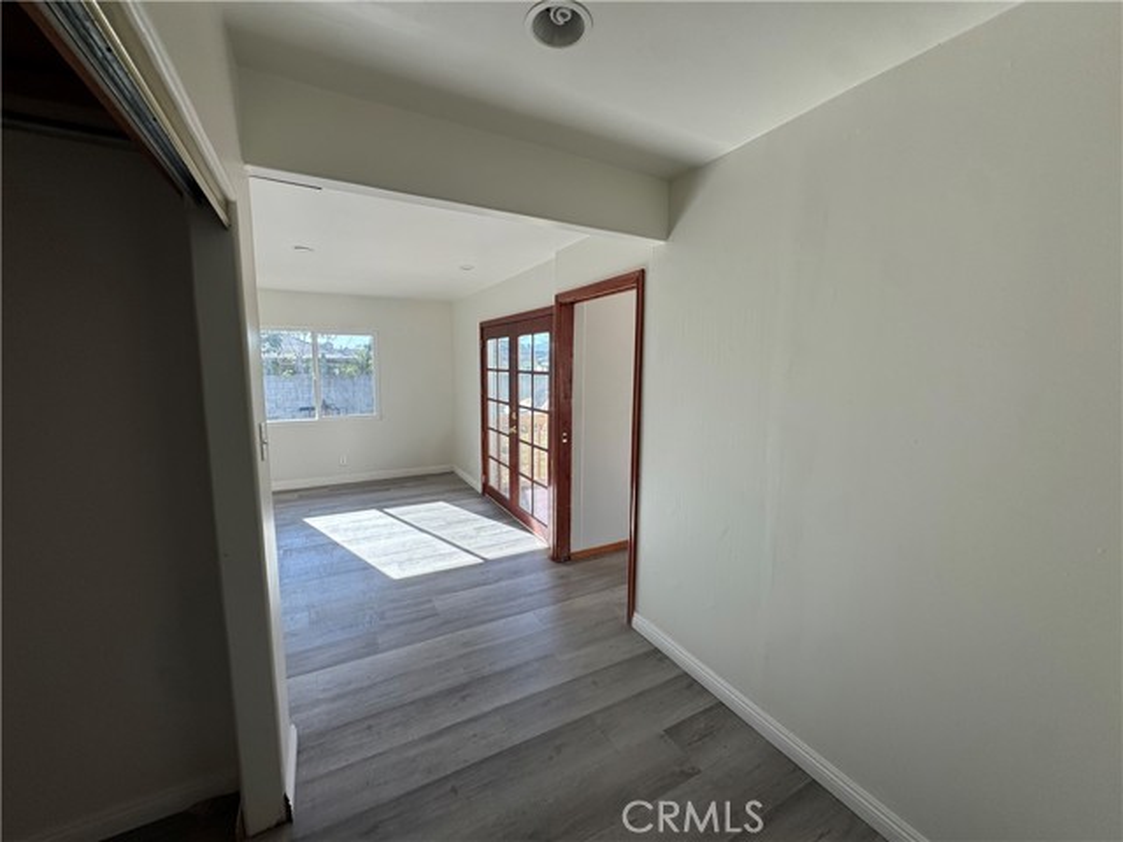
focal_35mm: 14
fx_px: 454
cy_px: 421
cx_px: 562
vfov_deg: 85.7
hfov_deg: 102.1
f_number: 2.2
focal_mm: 2.22
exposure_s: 1/181
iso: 40
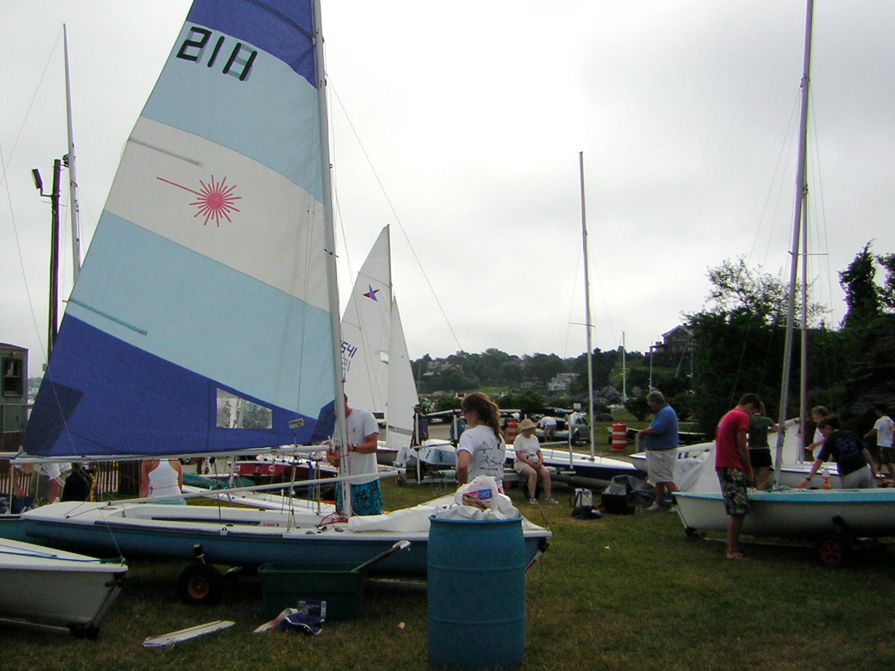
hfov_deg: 49.0
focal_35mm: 38
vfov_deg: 37.7
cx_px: 423
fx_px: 982
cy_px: 346
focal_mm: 4.7
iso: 50
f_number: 5.2
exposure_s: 1/1075
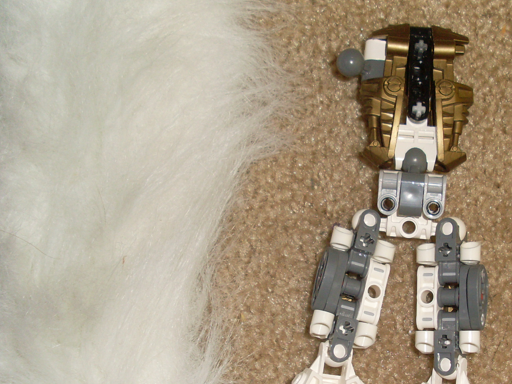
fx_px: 902
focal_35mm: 61
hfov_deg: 31.0
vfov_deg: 23.9
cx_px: 396
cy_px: 266
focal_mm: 6.3
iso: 100
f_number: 7.7
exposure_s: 1/45
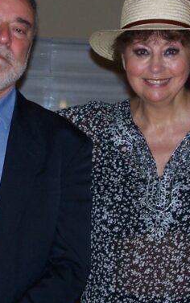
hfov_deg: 8.7
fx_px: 1250
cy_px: 124
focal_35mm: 151
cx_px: 53
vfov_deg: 13.8
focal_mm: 9.3
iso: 80
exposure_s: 1/60
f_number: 3.1
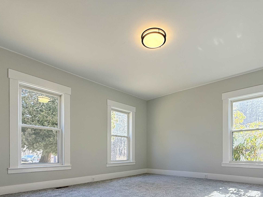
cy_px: 155
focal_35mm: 22
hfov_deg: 76.3
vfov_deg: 57.0
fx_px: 167
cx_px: 141
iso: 80
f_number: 2.2
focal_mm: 2.22
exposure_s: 1/120
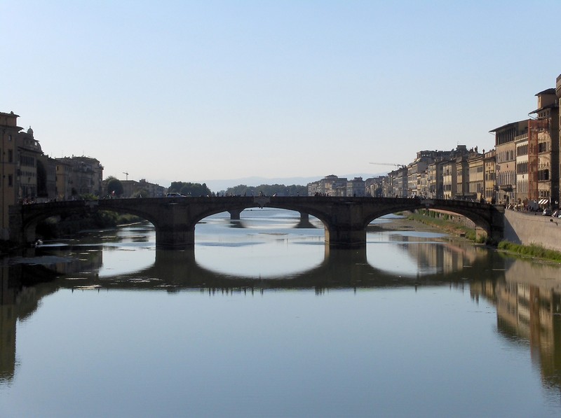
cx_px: 280
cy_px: 209
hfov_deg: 35.6
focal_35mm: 54
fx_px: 874
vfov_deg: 27.0
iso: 50
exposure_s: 1/452
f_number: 5.6
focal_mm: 11.1
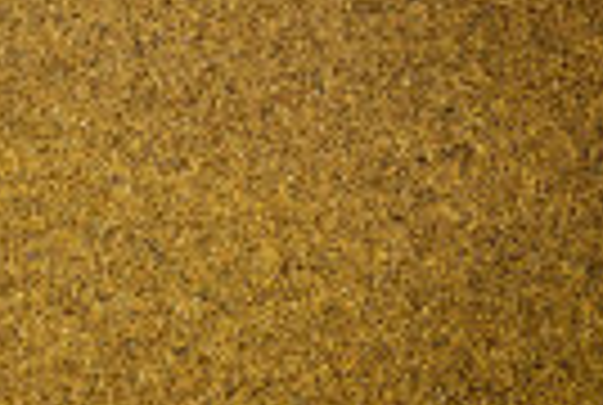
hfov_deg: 6.3
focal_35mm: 319
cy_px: -68
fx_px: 5355
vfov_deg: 4.3
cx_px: -576
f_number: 14
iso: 50
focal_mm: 70
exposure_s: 1/1.25
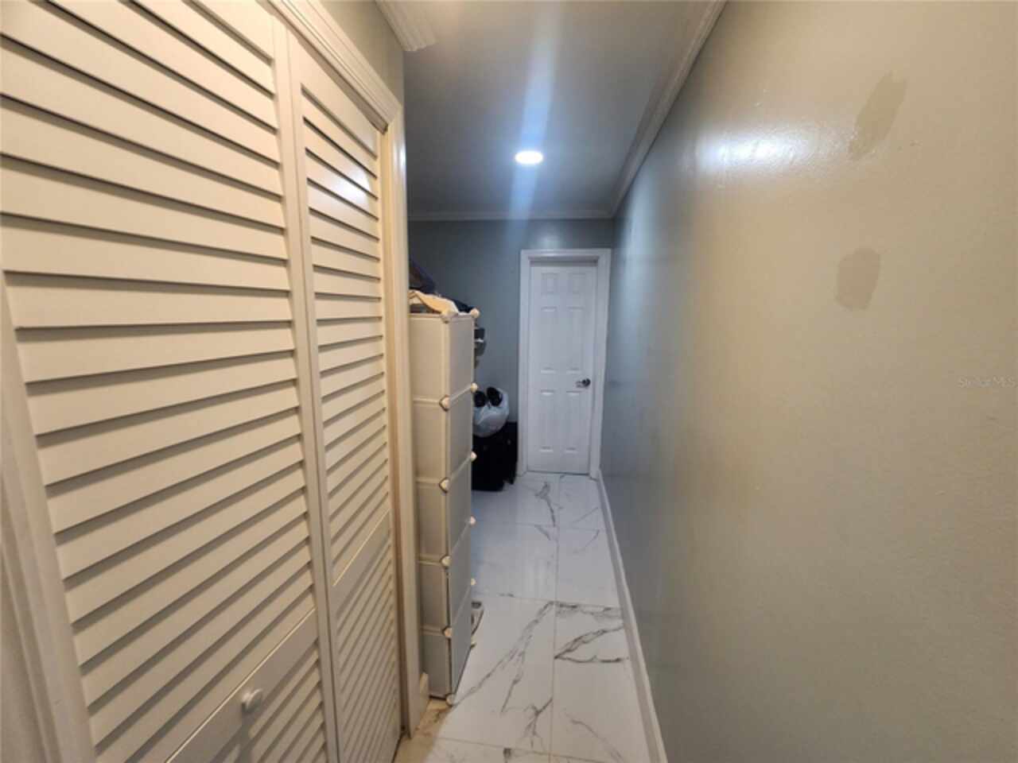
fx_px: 382
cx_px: 509
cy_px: 382
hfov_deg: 106.2
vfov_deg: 89.9
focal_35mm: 13
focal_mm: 2.2
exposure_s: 1/60
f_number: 2.2
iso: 160
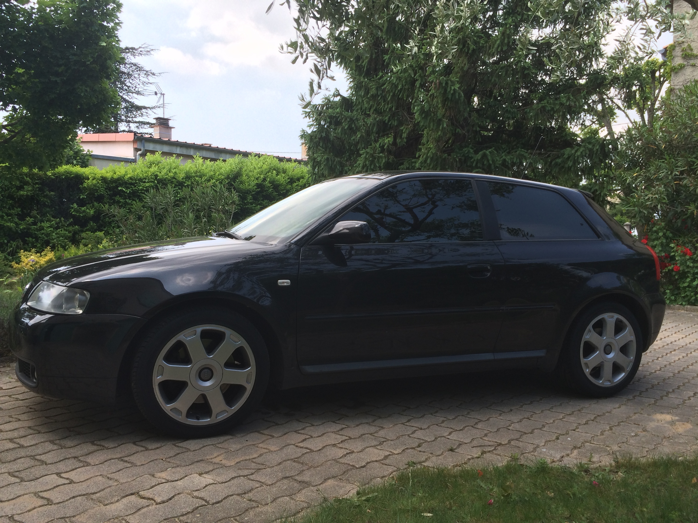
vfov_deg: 48.2
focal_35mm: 29
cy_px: 262
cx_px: 349
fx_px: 585
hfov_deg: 61.7
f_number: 2.2
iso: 32
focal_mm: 4.15
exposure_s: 1/578
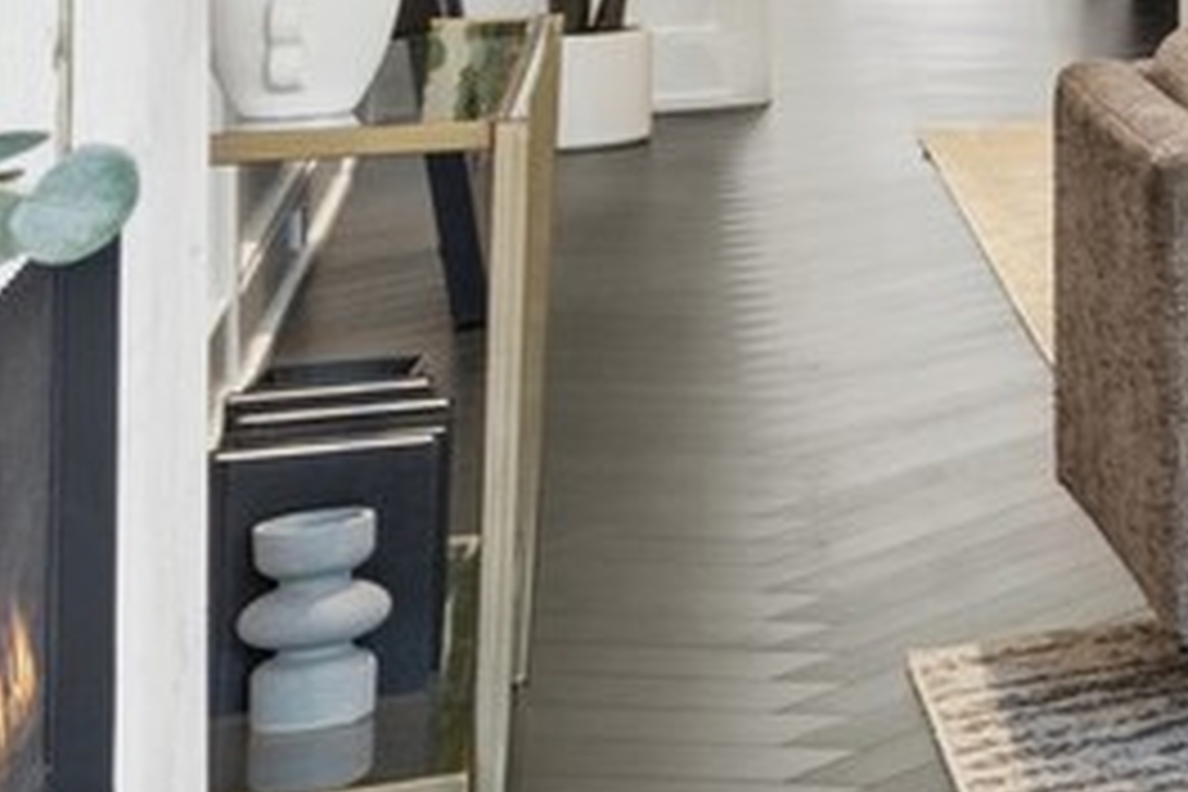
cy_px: -423
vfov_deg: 13.1
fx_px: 3234
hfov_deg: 11.7
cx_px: 3492
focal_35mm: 98
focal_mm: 16
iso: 320
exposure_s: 1/15
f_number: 8
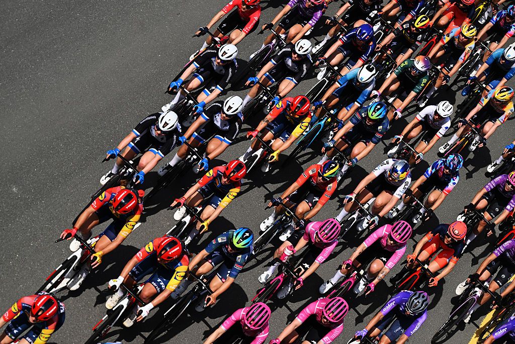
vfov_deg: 11.4
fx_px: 1717
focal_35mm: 120
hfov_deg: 17.1
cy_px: 172
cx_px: 258
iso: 320
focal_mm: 120
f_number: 6.3
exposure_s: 1/2500
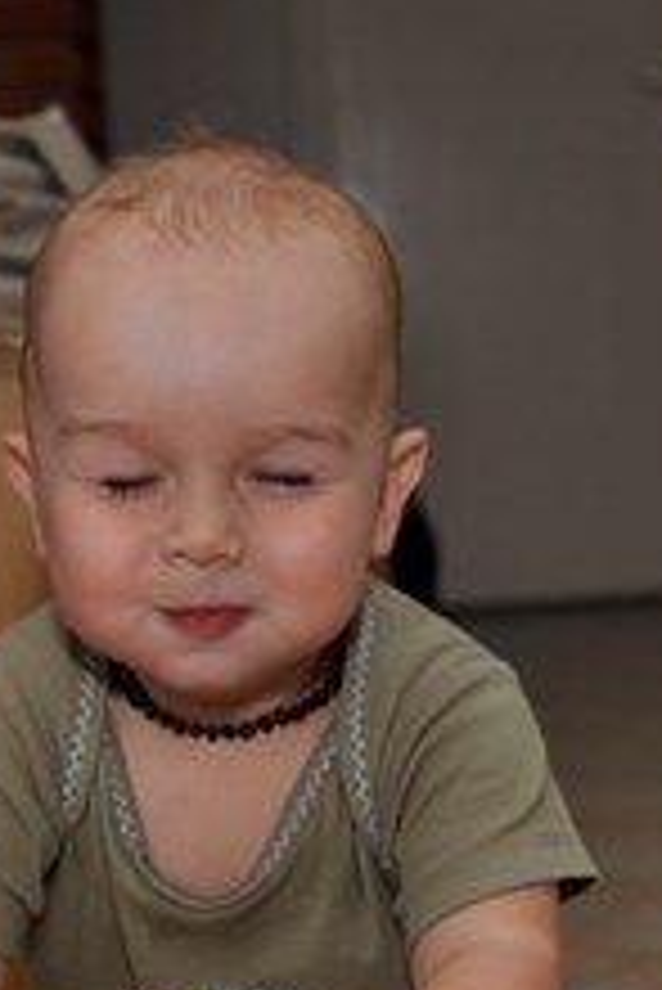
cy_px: 572
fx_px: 3360
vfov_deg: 16.8
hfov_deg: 11.2
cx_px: 225
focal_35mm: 122
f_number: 4
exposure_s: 1/250
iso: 200
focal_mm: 40
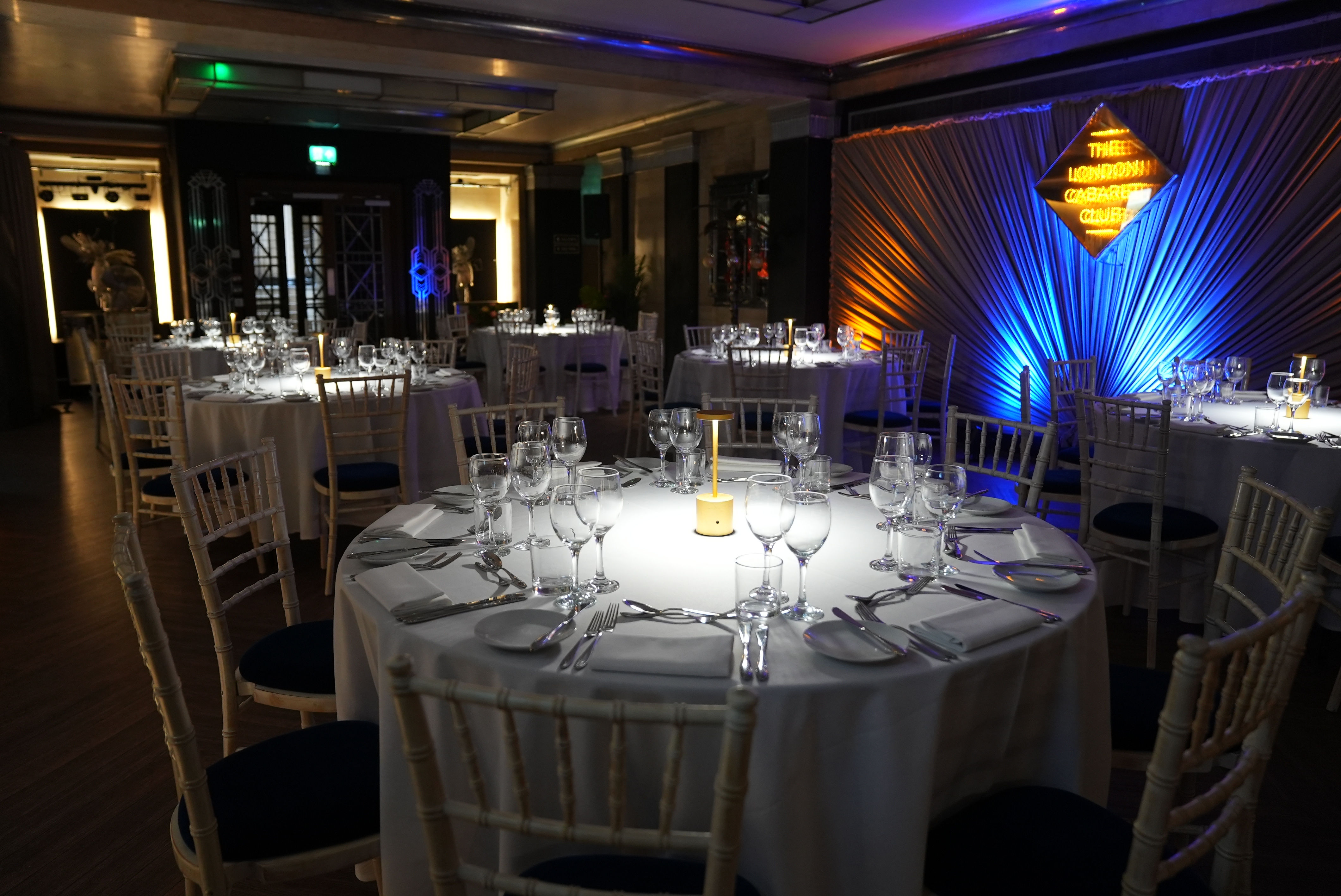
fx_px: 894
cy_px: 448
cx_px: 670
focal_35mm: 24
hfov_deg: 73.7
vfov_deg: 53.2
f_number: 2.8
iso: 2500
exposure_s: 1/160
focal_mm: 24
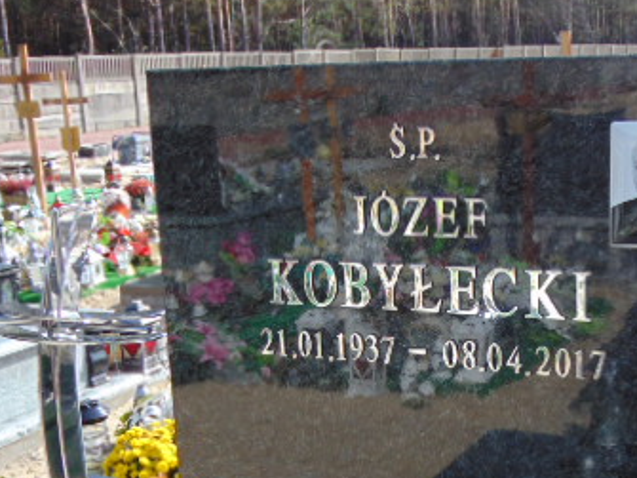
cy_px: 339
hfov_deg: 30.5
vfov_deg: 23.1
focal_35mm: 63
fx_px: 1159
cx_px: 418
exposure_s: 1/640
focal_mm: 5.8
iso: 80
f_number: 3.2
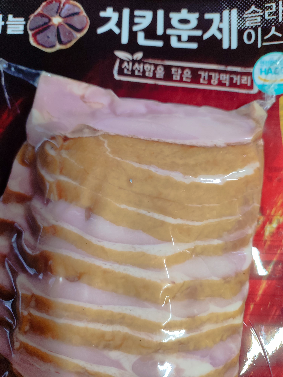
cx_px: 142
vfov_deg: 69.4
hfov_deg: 54.9
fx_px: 273
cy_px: 188
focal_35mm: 25
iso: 304
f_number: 1.89
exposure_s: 1/40
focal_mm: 5.95
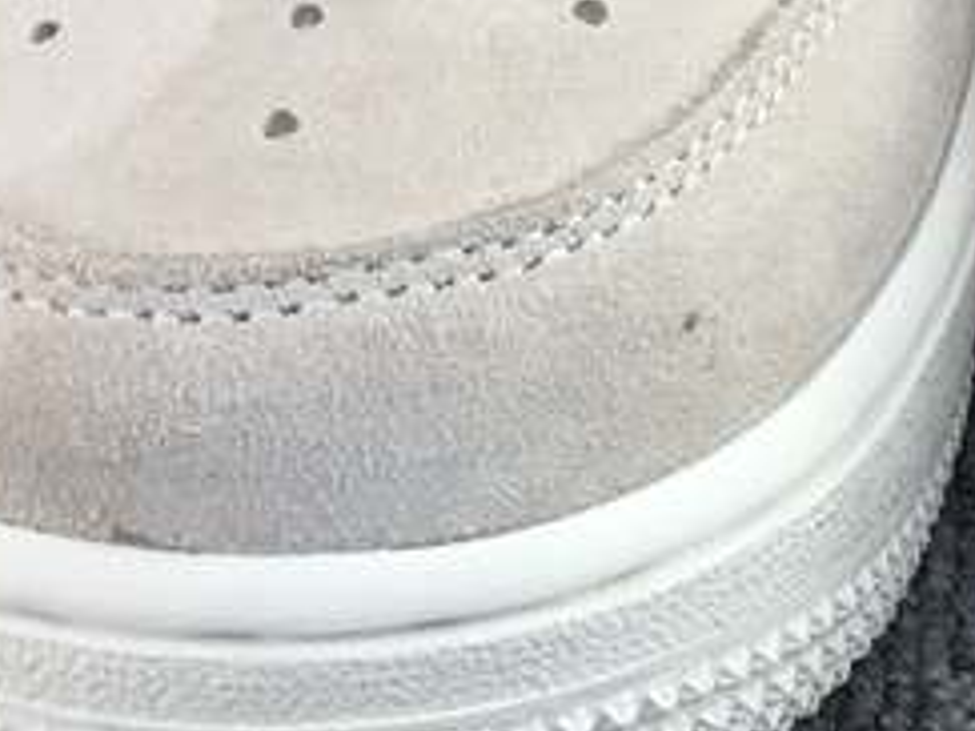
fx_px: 2872
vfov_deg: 13.9
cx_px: 971
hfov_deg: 18.8
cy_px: -213
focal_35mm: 102
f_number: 2.4
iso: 25
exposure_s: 1/176
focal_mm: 3.3
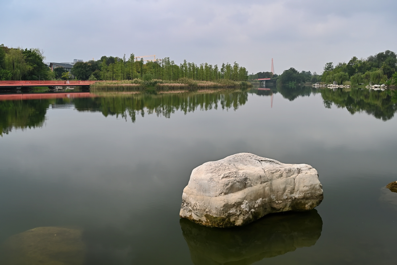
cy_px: 132
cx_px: 198
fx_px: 419
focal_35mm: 38
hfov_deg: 50.7
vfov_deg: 35.1
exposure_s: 1/250
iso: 200
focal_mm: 38
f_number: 8
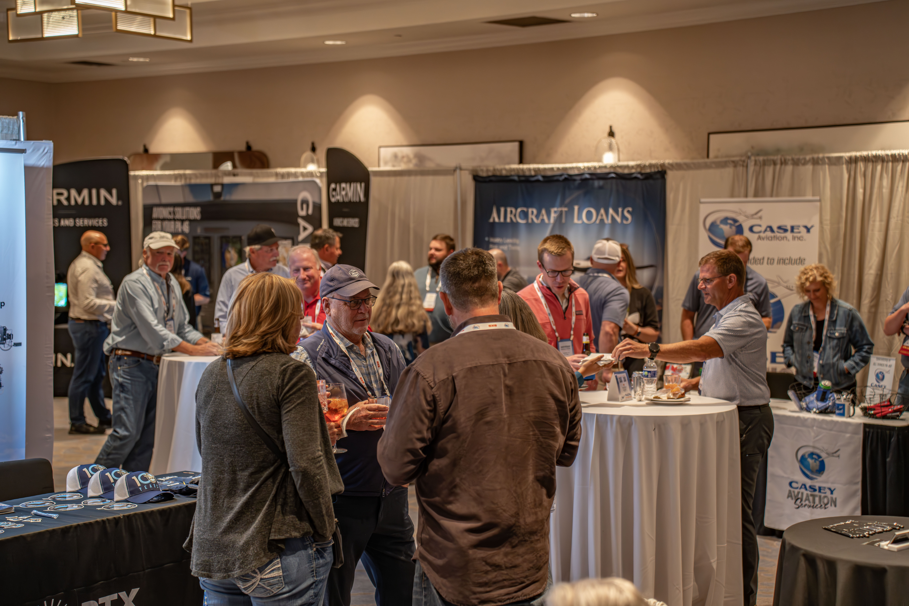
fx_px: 1591
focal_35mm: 63
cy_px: 303
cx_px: 454
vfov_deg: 21.6
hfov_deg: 31.9
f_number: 2.8
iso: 2000
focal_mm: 63
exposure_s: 1/125
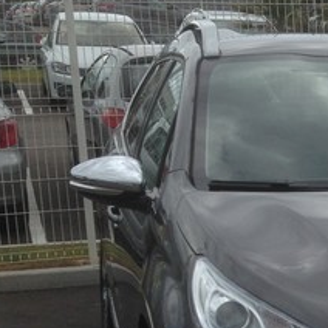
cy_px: 220
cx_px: 562
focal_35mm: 110
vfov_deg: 15.8
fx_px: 1179
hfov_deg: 14.3
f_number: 2.4
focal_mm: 4.12
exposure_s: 1/1391
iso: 50
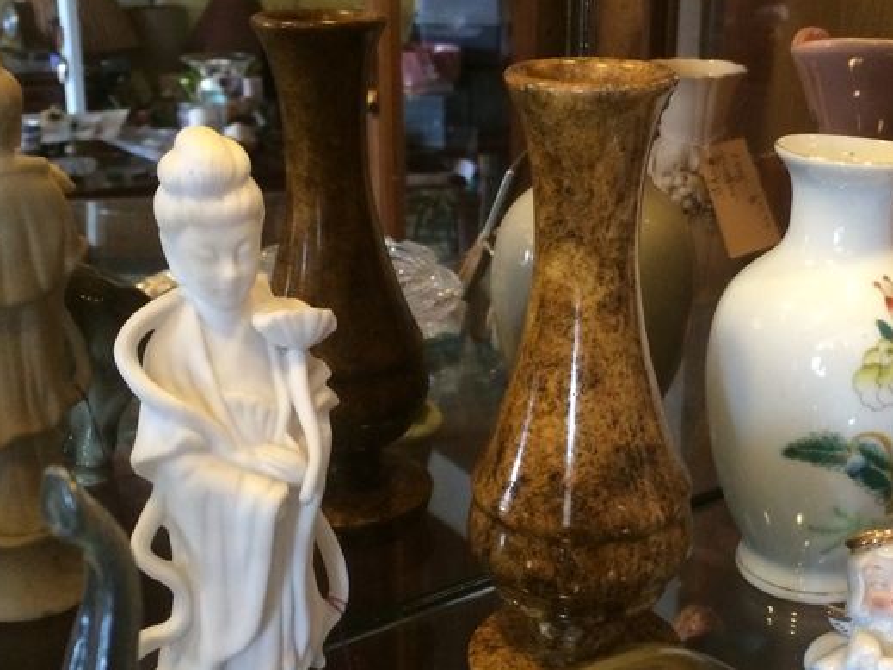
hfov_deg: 36.7
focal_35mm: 52
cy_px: 373
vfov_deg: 28.0
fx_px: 1341
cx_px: 547
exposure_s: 1/30
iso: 320
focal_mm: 4.12
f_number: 2.2
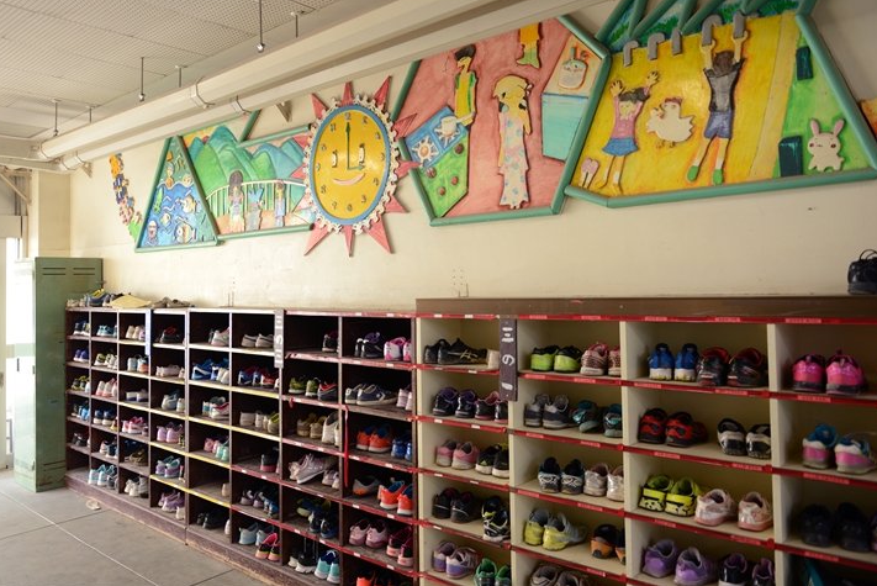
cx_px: 401
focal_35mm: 27
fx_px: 658
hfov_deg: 67.2
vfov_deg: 47.9
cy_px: 259
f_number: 2.8
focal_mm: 24
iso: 500
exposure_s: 1/125
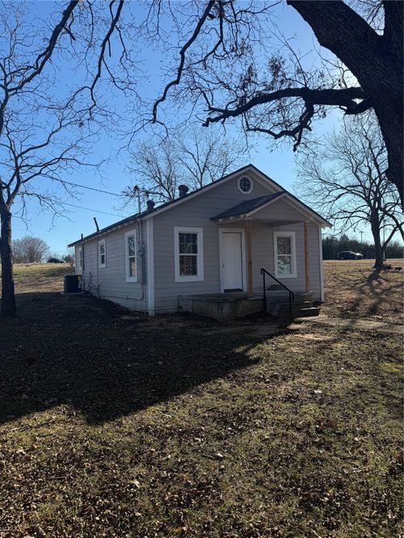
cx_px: 202
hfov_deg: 56.8
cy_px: 269
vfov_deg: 71.6
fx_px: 374
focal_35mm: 24
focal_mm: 6.76
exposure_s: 1/3953
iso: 80
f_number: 1.78
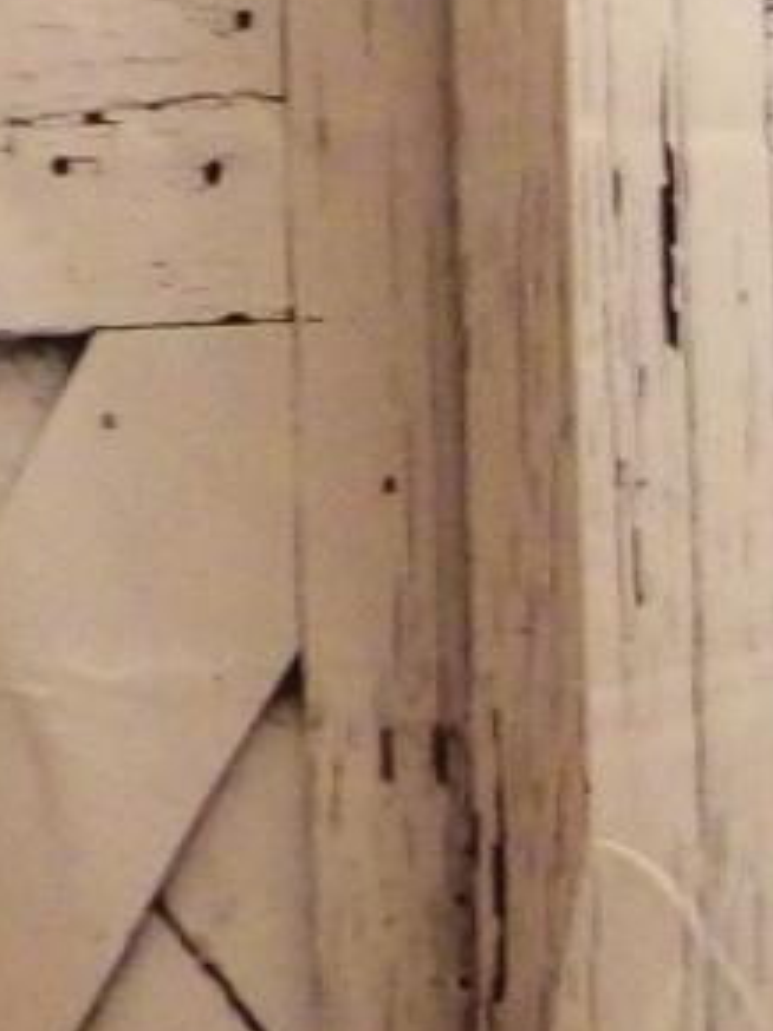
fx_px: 4916
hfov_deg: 8.7
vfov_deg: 12.0
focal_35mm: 165
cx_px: 1337
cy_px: 595
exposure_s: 1/17
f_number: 3.2
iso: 485
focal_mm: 4.3
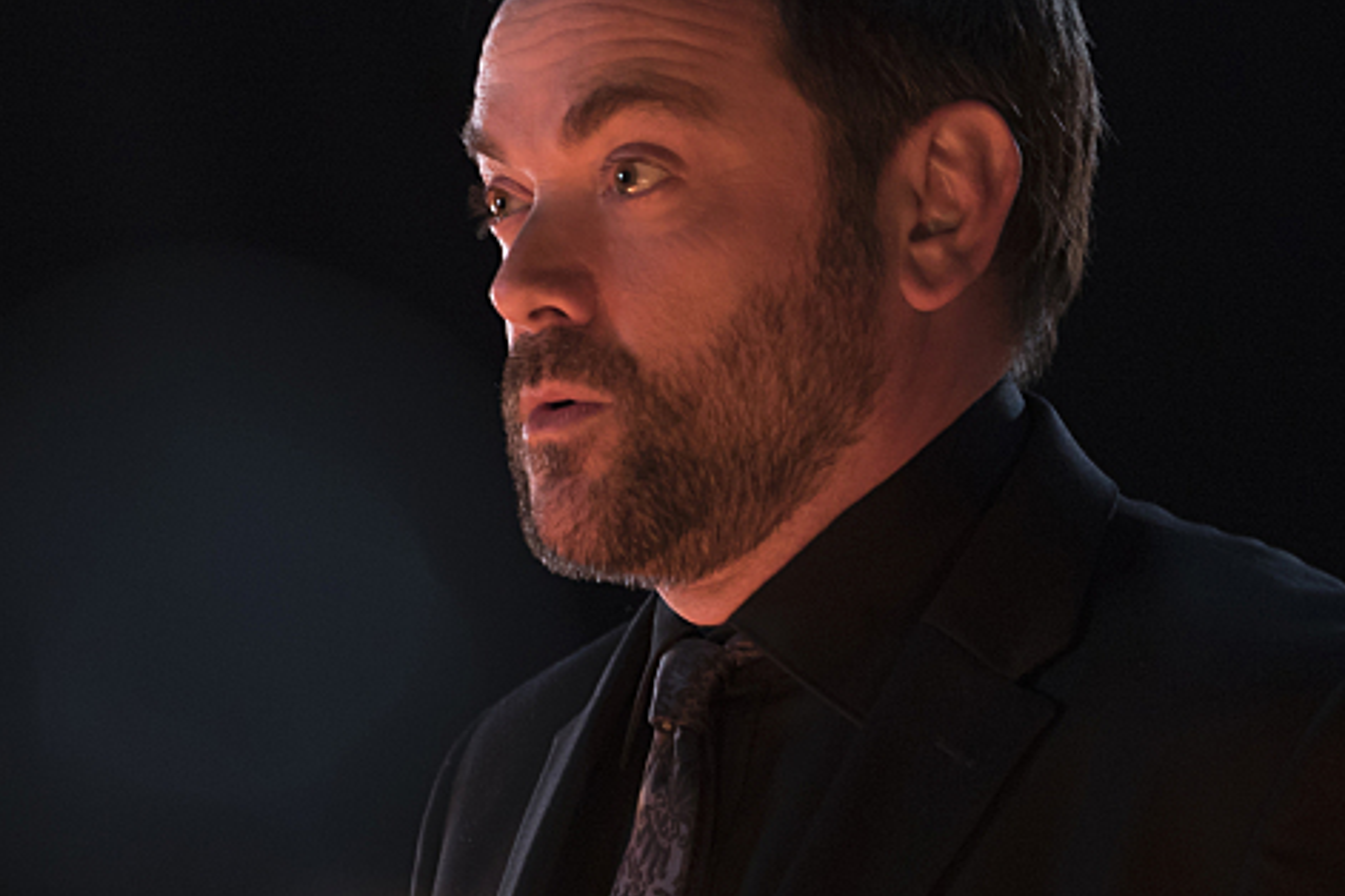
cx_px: 428
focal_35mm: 340
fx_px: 12702
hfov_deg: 6.1
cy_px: 494
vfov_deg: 4.0
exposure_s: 1/100
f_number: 4
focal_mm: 200
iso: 3200
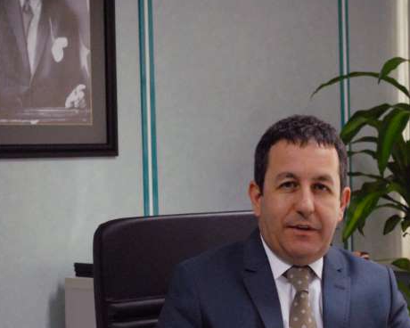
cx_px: 299
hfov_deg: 15.9
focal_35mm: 121
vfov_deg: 12.8
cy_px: 207
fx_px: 1465
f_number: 5.6
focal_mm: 55
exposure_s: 1/30
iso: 1000
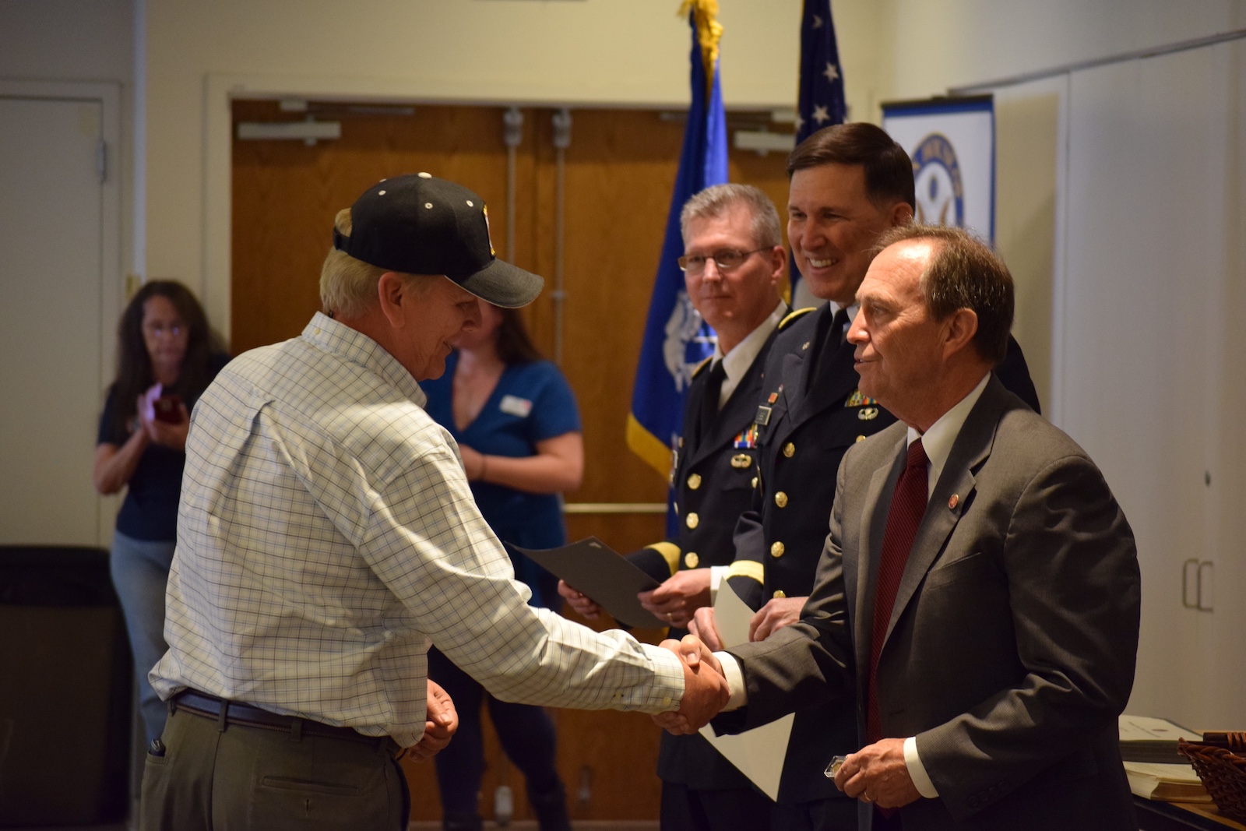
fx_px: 4776
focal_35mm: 138
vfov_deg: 9.9
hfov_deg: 14.9
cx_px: 623
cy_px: 416
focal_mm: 92
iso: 1400
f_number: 4.5
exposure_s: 1/60
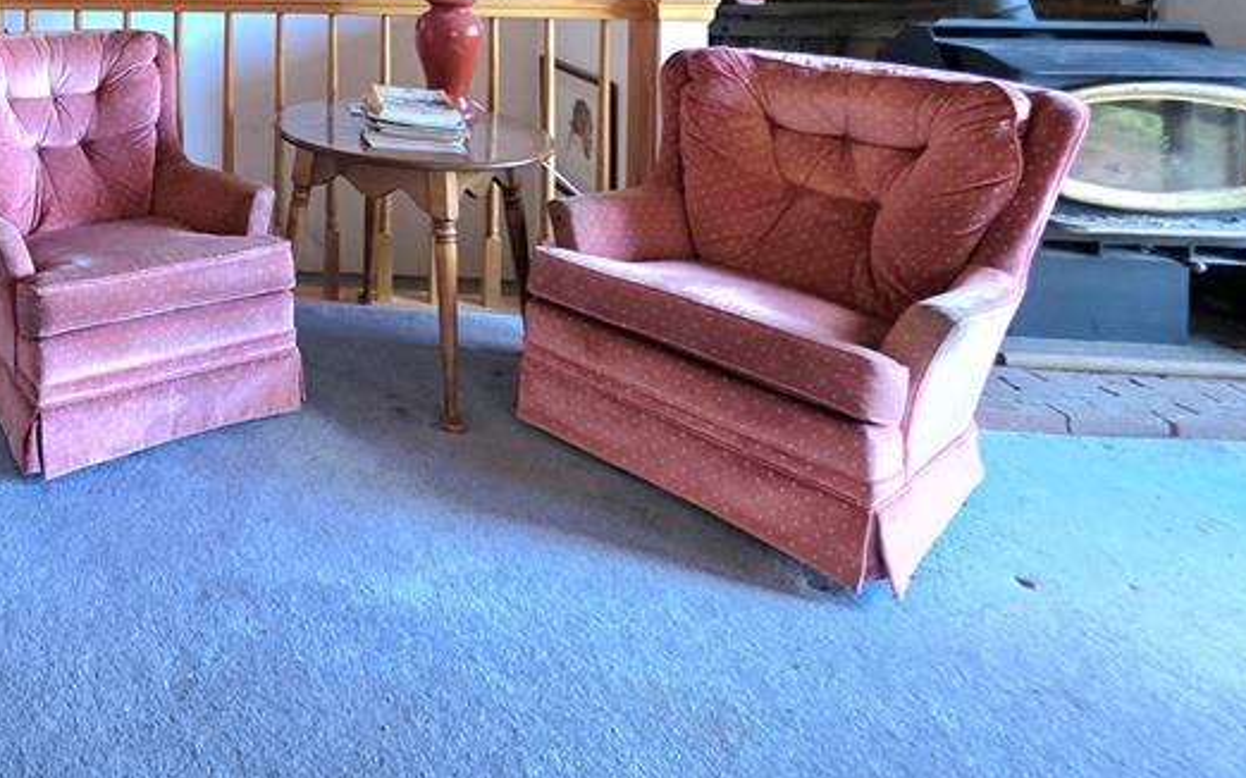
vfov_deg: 38.2
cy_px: -78
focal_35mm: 27
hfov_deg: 55.8
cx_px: 53
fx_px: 917
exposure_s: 1/60.2
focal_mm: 2.2
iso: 400
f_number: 1.9
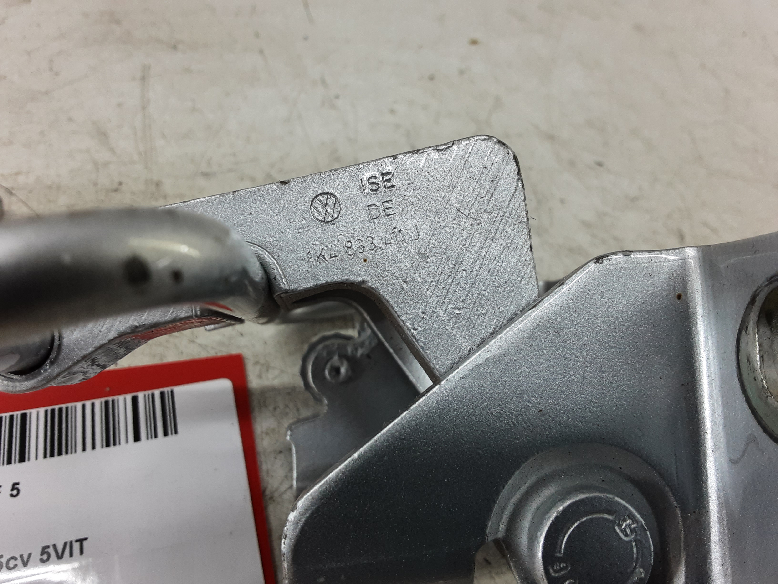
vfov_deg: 51.4
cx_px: 389
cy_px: 292
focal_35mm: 27
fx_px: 607
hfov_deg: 65.3
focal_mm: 2.91
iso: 64
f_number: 1.9
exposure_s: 1/50
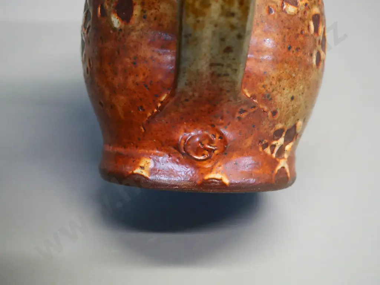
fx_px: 593
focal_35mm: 54
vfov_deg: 27.0
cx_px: 190
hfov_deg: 35.5
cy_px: 142
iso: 3200
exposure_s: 1/100
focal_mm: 27
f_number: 5.6
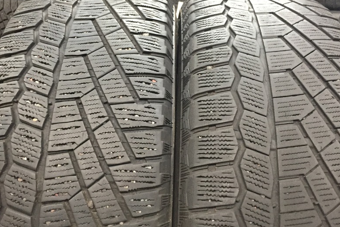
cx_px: 161
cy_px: 93
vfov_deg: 35.0
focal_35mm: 38
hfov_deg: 50.7
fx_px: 359
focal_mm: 4.15
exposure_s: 1/20
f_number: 2.2
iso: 250
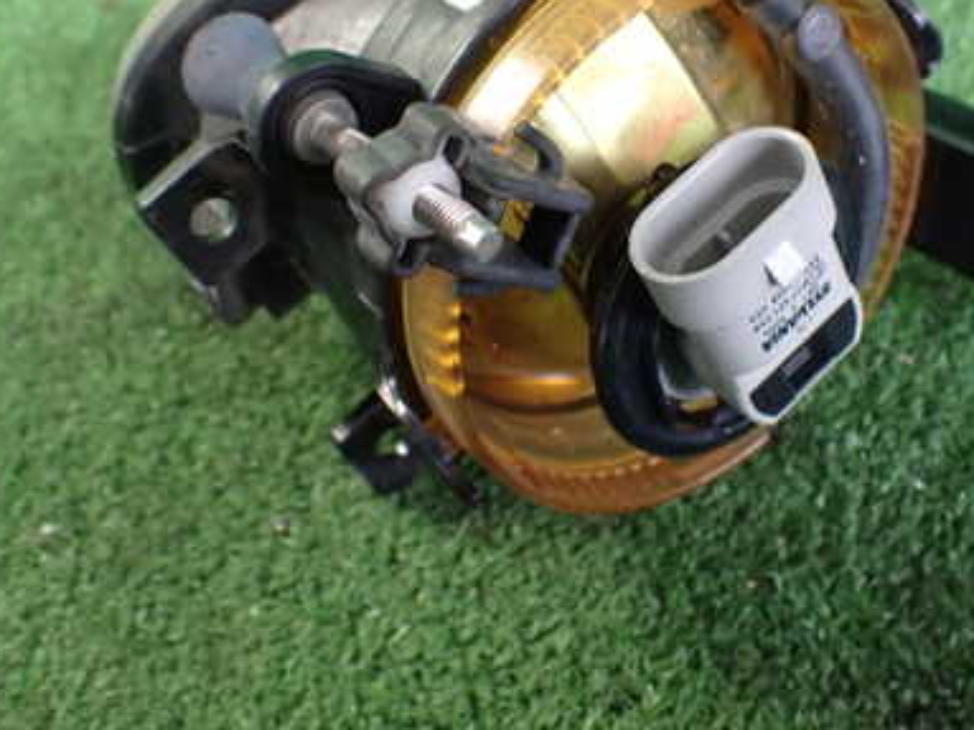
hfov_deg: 40.2
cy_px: 244
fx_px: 1322
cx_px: 605
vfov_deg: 30.6
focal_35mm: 47
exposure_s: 1/40
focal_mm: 5.4
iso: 800
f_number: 2.3
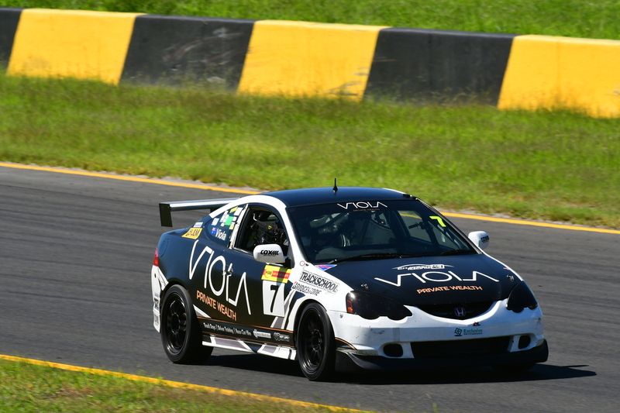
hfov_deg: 2.8
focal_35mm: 750
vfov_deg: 1.8
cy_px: 206
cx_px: 310
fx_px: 12913
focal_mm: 500
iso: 500
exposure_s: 1/640
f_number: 13
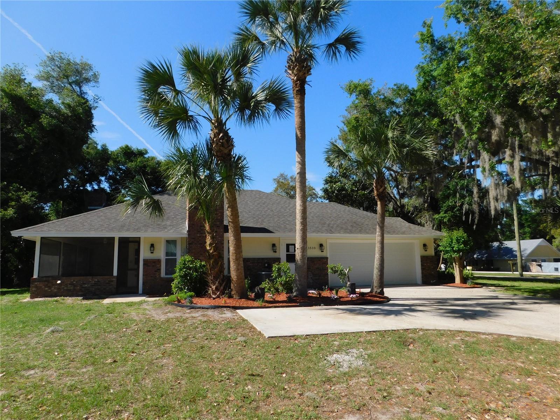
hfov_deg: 73.9
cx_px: 280
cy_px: 210
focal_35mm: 23
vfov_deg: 58.9
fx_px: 372
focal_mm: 4
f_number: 3
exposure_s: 1/1500
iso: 125
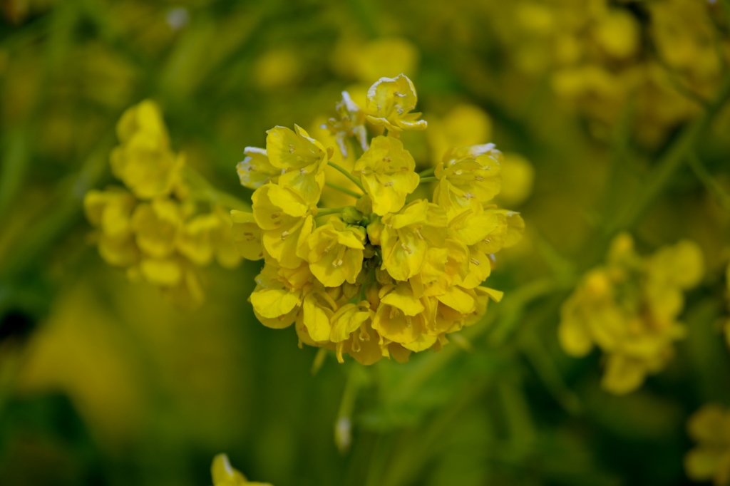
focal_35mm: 300
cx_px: 365
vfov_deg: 4.6
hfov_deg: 6.9
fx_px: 6081
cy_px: 243
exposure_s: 1/400
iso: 100
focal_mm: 200
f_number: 5.6
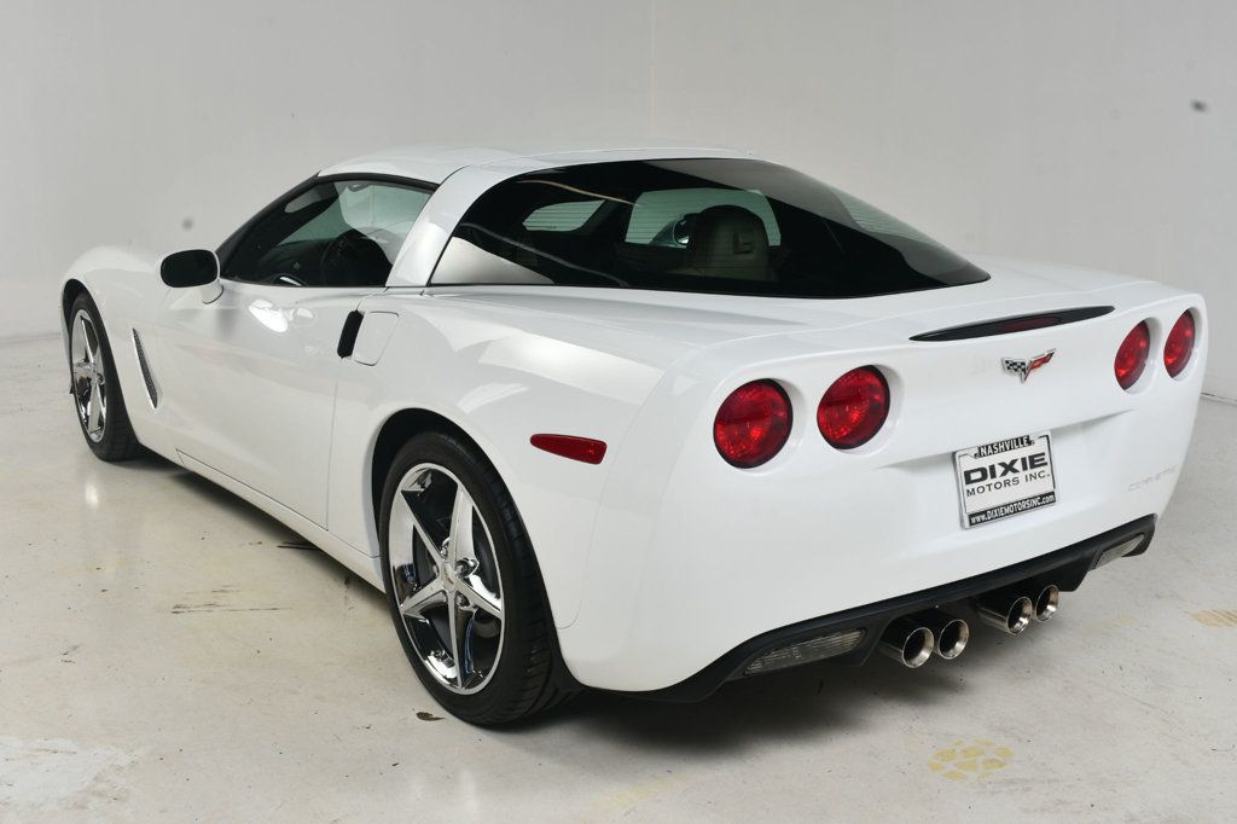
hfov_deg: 48.5
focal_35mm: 40
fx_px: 1374
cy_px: 412
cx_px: 618
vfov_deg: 33.4
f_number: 14
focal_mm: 27
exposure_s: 1/160
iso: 100
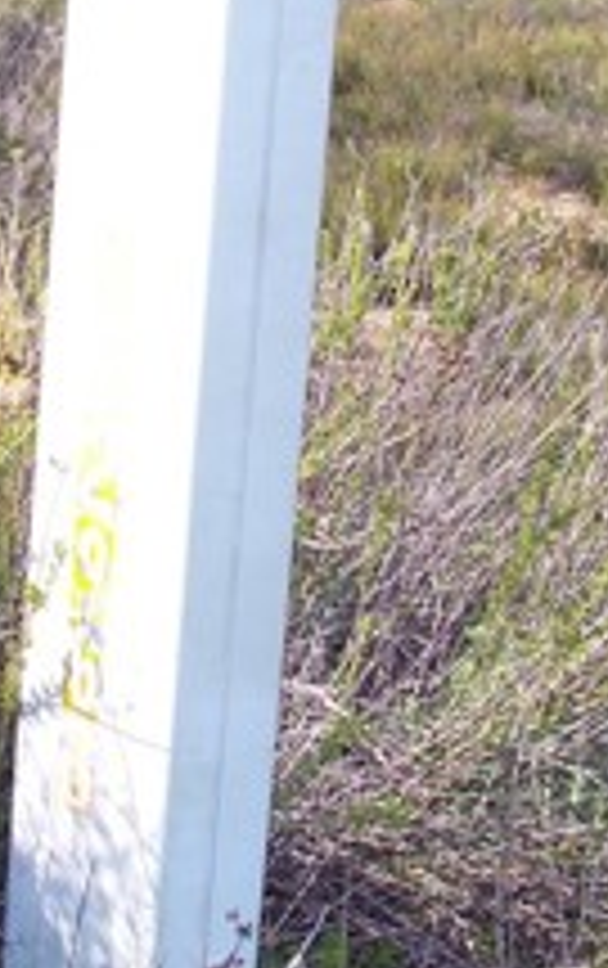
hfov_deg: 12.6
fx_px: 2748
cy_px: 401
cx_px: 135
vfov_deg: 20.0
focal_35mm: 104
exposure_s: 1/250
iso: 64
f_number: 3.6
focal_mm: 5.85
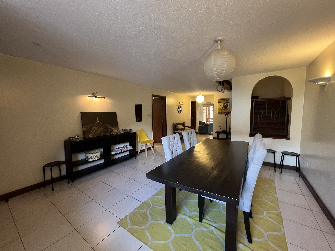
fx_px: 126
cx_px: 168
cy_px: 126
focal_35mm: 13
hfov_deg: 106.2
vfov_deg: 89.9
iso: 500
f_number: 1.8
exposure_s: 1/50
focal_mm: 1.57
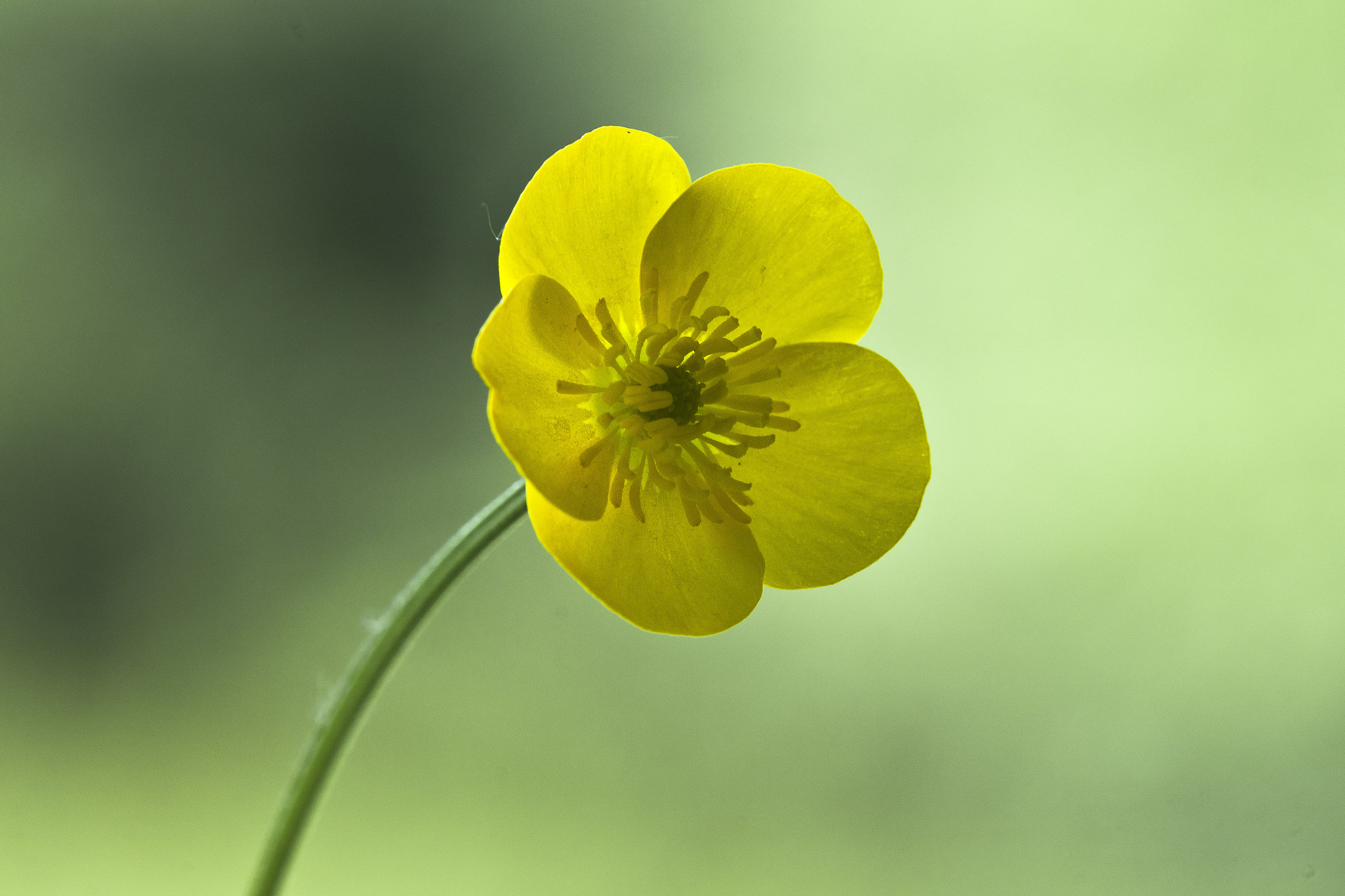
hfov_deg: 9.1
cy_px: 448
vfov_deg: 6.1
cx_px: 674
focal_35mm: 226
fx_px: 8442
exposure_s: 1/80
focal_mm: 150
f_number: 7.1
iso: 640
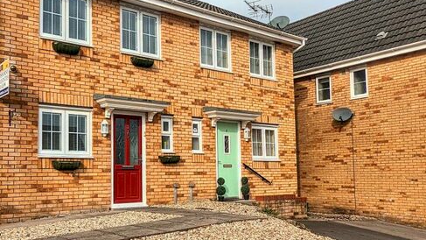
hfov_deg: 70.5
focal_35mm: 25
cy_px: 78
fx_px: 282
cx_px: 123
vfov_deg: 45.2
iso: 54
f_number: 2.2
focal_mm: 2.35
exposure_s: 1/1176
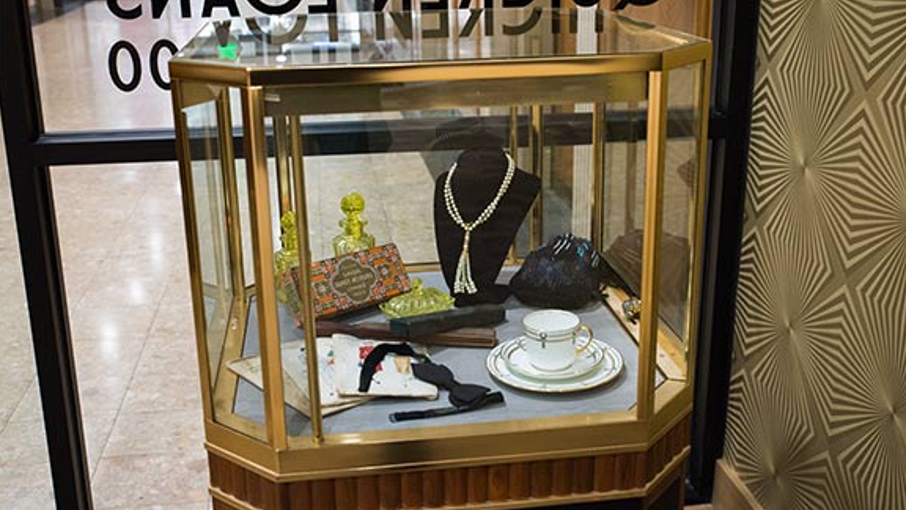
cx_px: 451
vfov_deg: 31.2
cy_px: 249
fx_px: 913
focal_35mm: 38
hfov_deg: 52.8
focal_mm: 36
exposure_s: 1/60
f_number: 5.6
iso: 1250
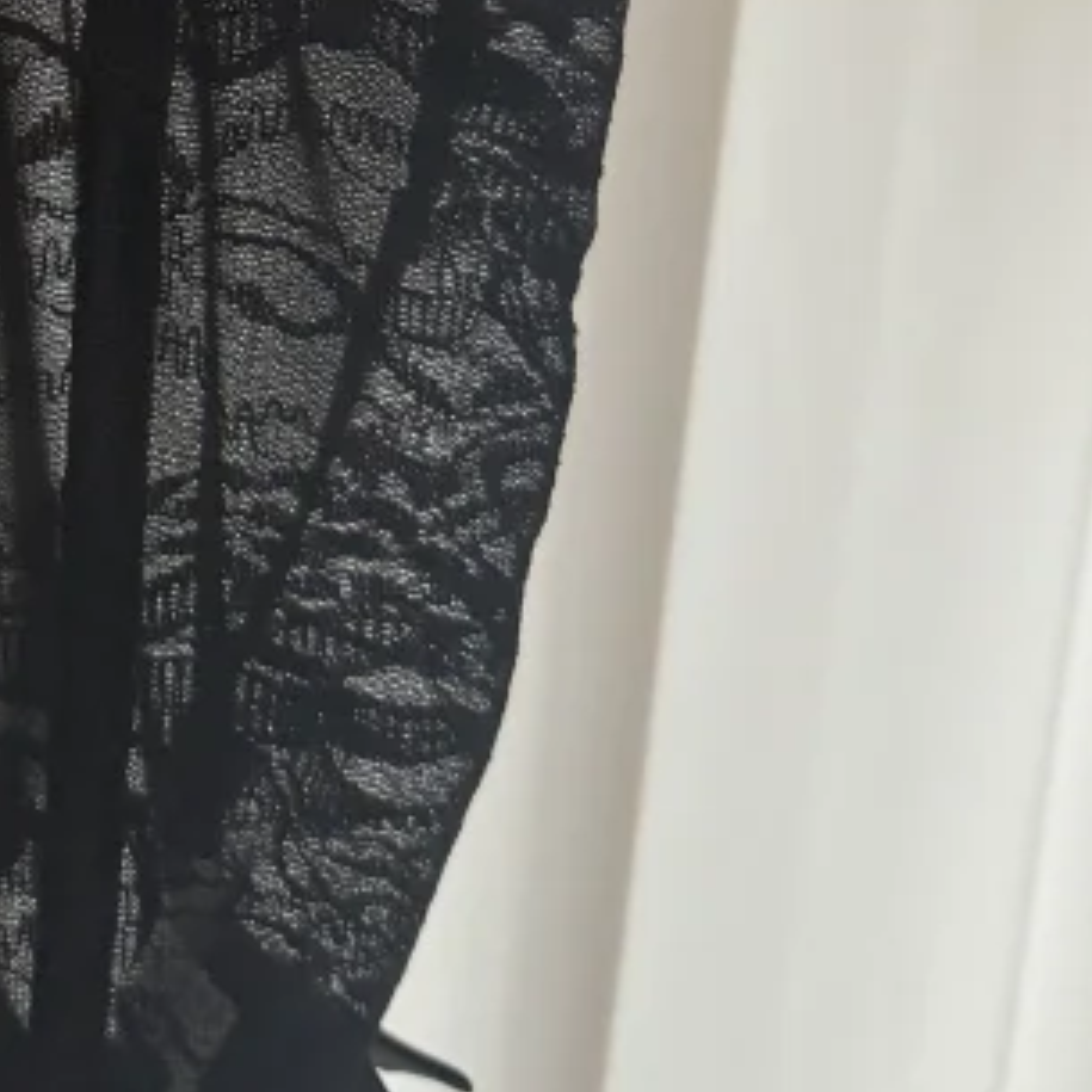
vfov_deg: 16.2
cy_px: -451
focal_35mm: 100
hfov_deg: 15.8
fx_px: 3569
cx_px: -616
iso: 125
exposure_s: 1/121
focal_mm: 6.76
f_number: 1.78
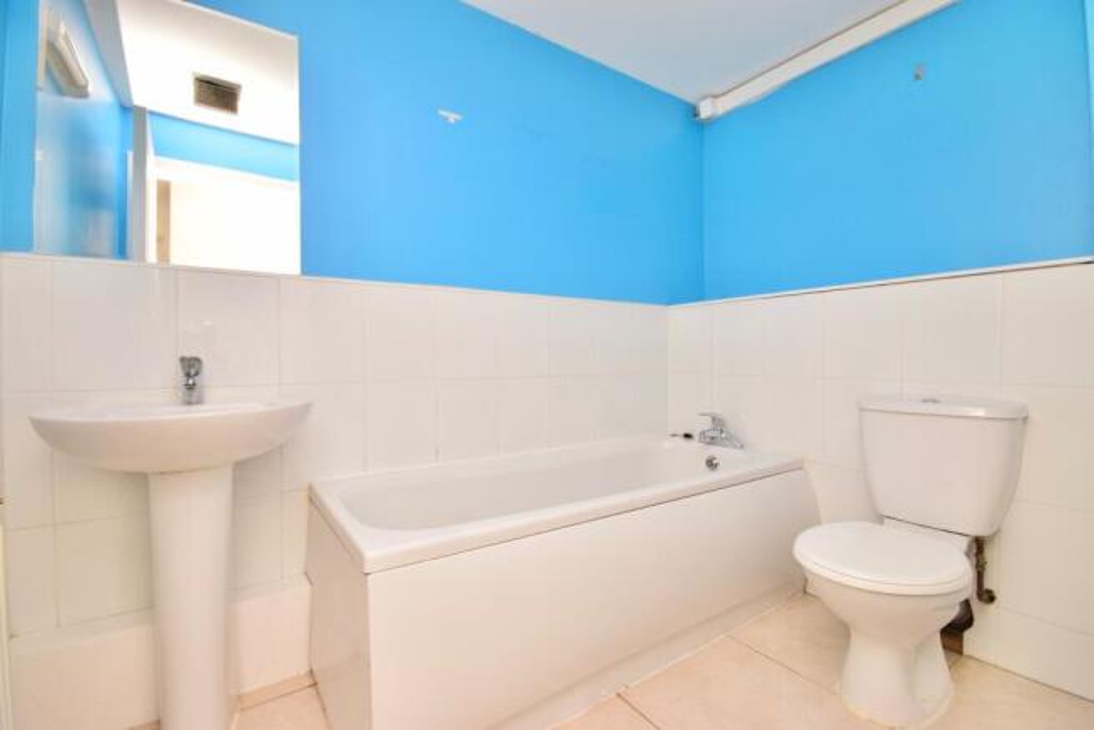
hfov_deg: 100.4
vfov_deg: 77.4
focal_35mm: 15
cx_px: 547
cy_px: 365
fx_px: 456
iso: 800
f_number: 10
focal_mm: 10
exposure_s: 1/100
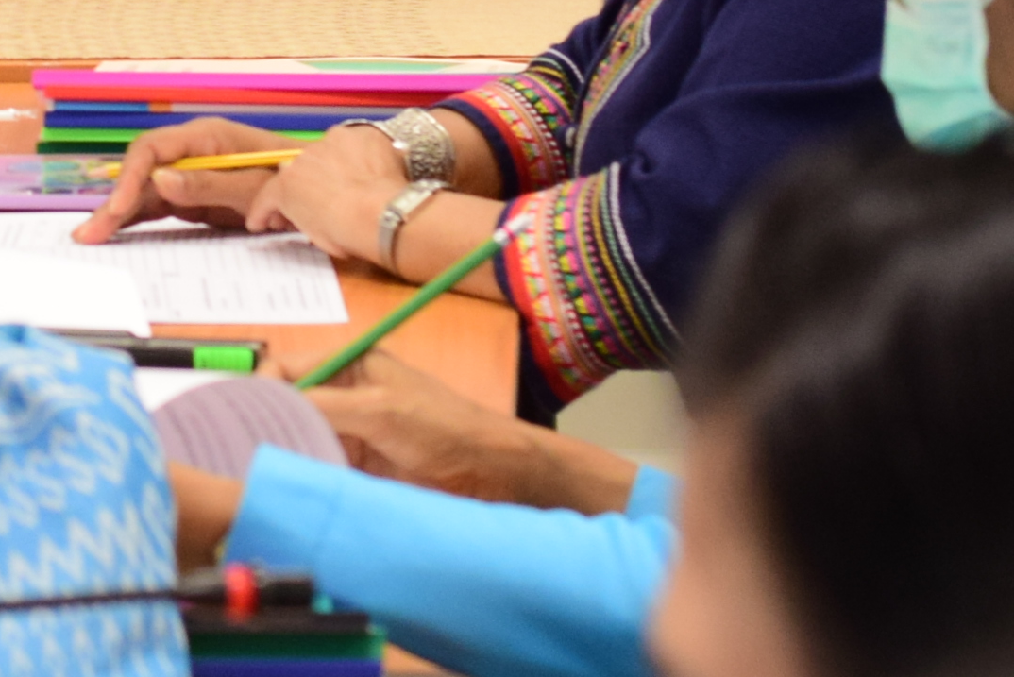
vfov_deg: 4.3
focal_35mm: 314
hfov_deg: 6.4
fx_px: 8847
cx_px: -907
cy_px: -535
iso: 800
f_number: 5
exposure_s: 1/50
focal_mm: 50
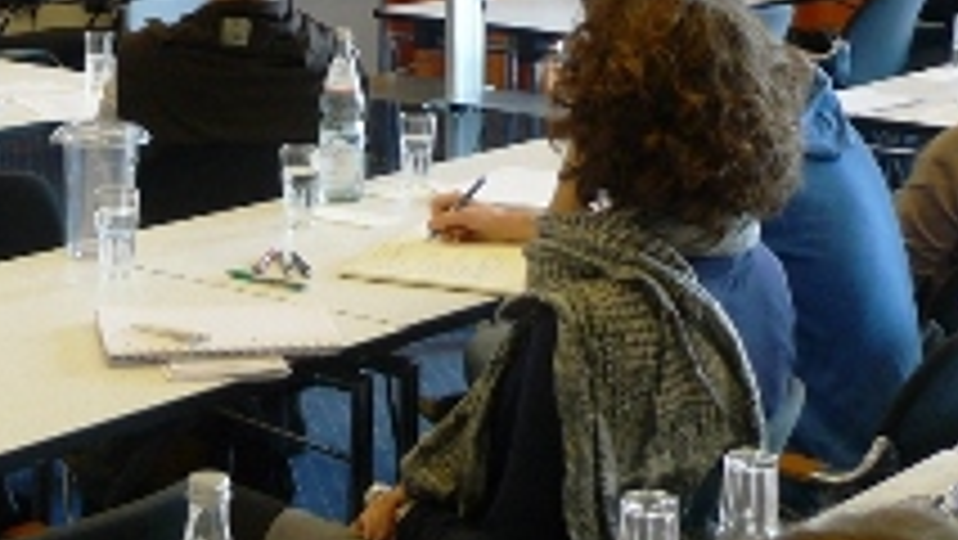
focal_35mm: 92
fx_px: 2338
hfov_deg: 22.9
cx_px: 243
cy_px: -45
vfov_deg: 12.9
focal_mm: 6.3
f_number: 2.2
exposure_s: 1/40
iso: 125
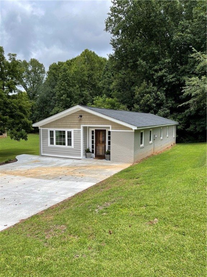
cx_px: 104
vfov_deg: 67.3
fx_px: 207
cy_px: 138
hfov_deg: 53.1
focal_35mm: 26
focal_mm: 5.1
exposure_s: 1/3086
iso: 32
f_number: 1.6
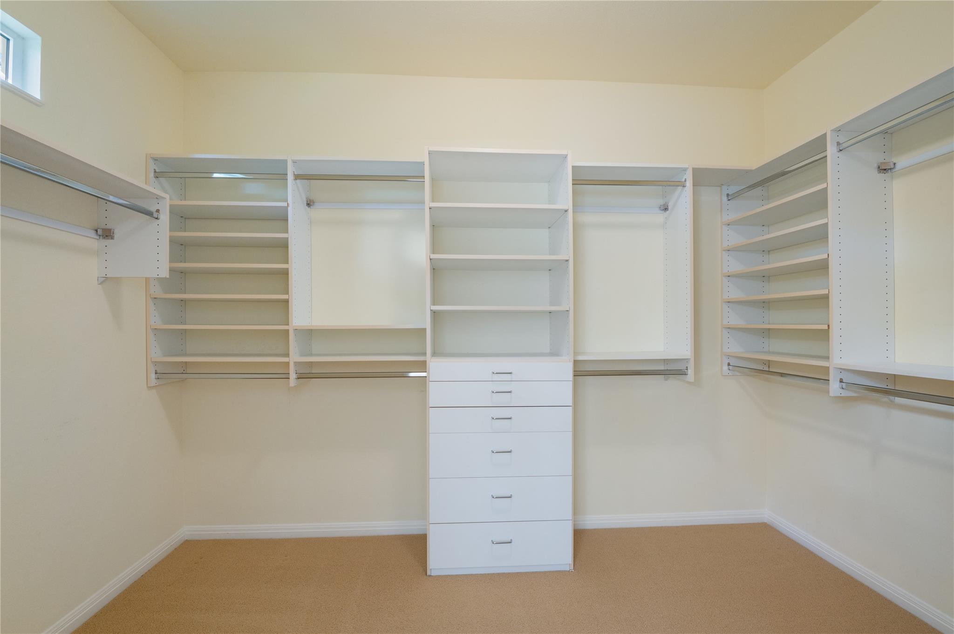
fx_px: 424
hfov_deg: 96.8
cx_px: 477
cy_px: 317
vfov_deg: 73.7
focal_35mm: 16
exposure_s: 1/1.25
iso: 500
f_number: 11
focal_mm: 16
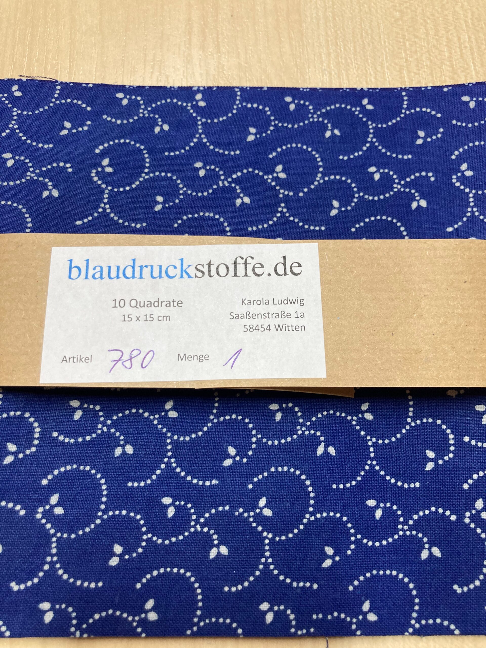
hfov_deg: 49.7
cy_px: 324
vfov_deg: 63.4
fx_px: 524
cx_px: 243
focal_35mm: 28
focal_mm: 3.99
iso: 80
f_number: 1.8
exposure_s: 1/50
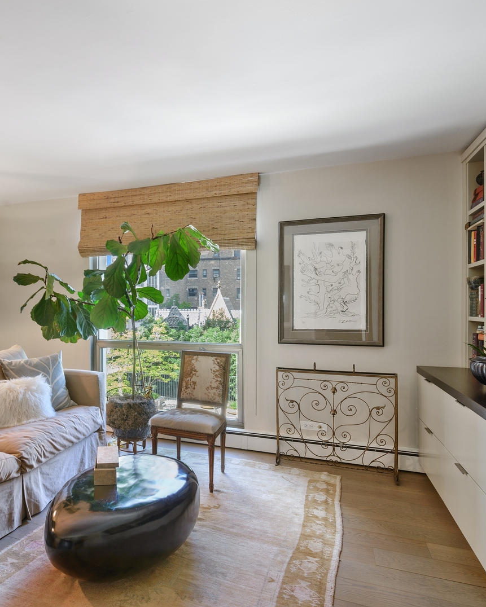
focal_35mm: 24
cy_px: 303
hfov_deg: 55.5
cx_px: 113
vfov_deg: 70.3
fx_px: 431
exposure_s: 1.3
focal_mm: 17
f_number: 8
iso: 200
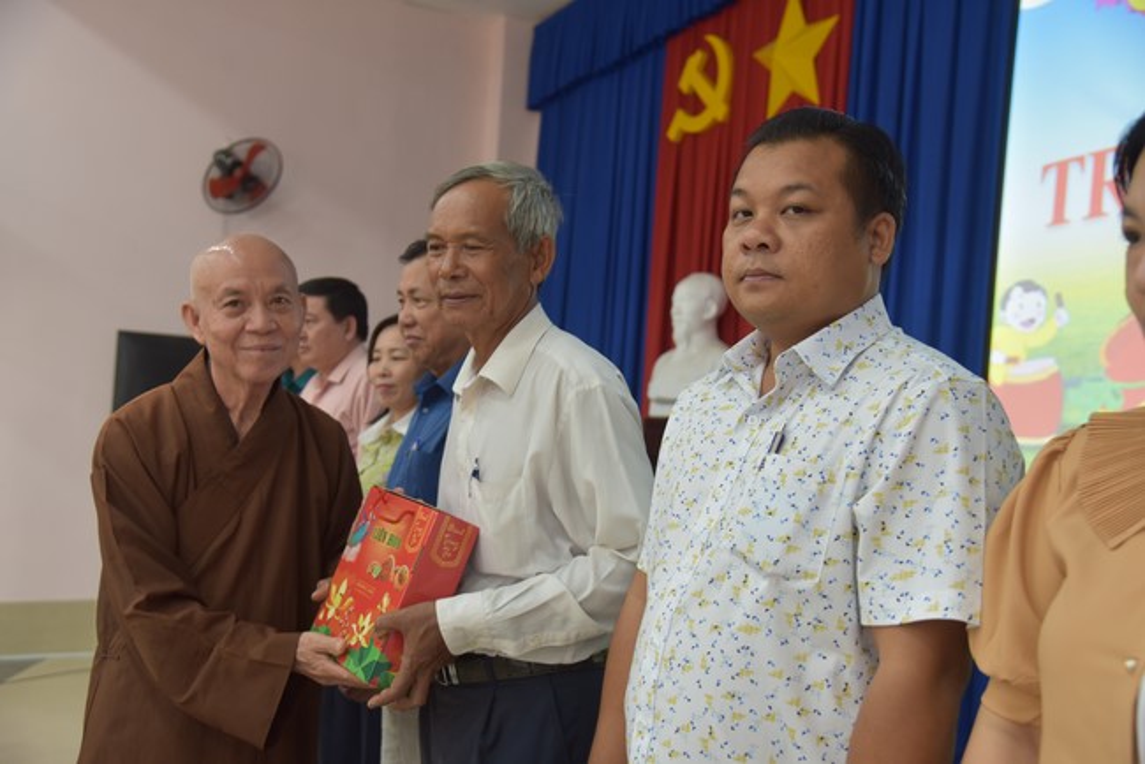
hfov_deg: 50.7
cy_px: 382
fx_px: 1209
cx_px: 572
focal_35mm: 38
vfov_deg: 35.1
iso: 1000
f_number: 4
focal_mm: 38
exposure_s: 1/60
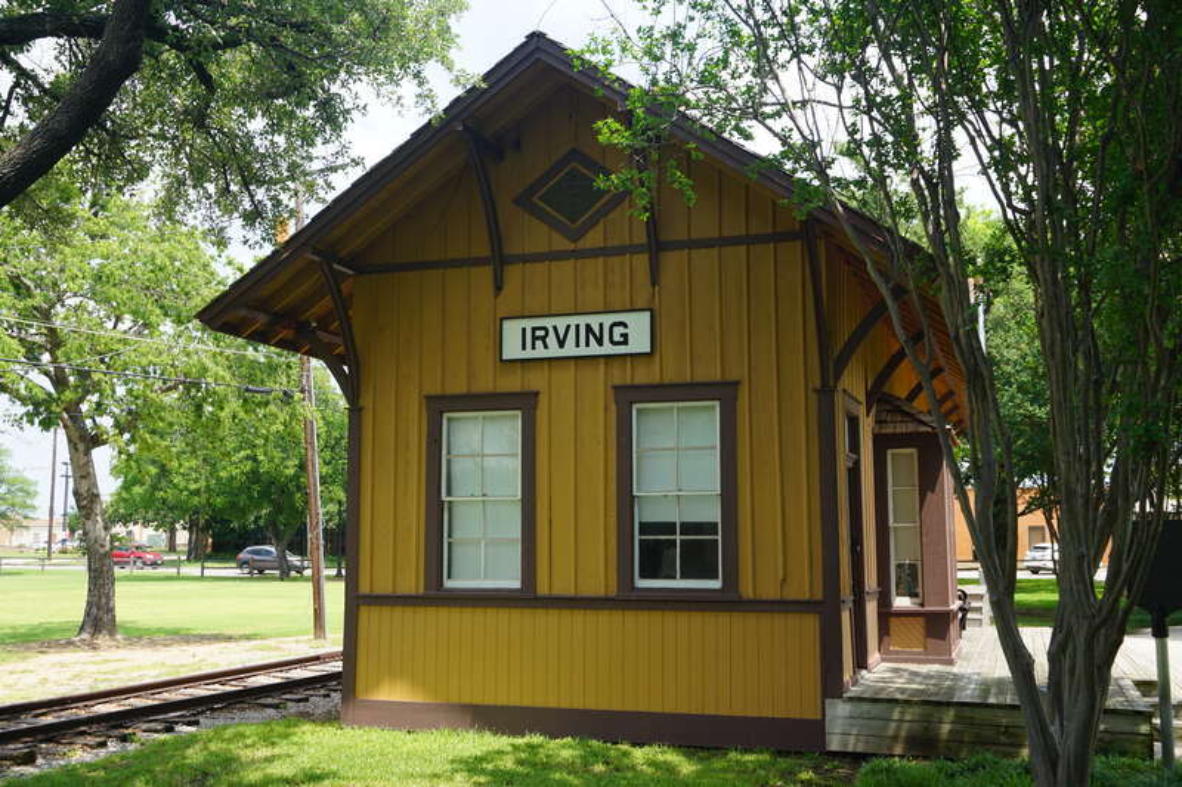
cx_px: 591
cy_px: 394
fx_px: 1280
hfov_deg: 49.6
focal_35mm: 39
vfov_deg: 34.2
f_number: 8
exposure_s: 1/80
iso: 100
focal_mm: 26
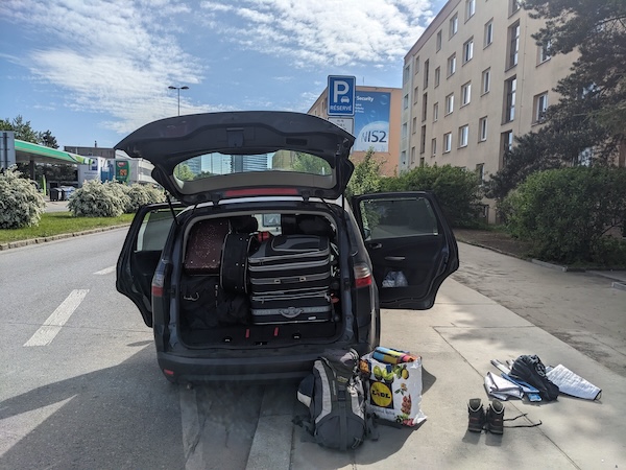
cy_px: 235
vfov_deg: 51.4
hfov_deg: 65.3
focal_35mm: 27
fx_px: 488
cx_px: 313
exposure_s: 1/7813
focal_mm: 4.38
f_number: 1.73
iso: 62
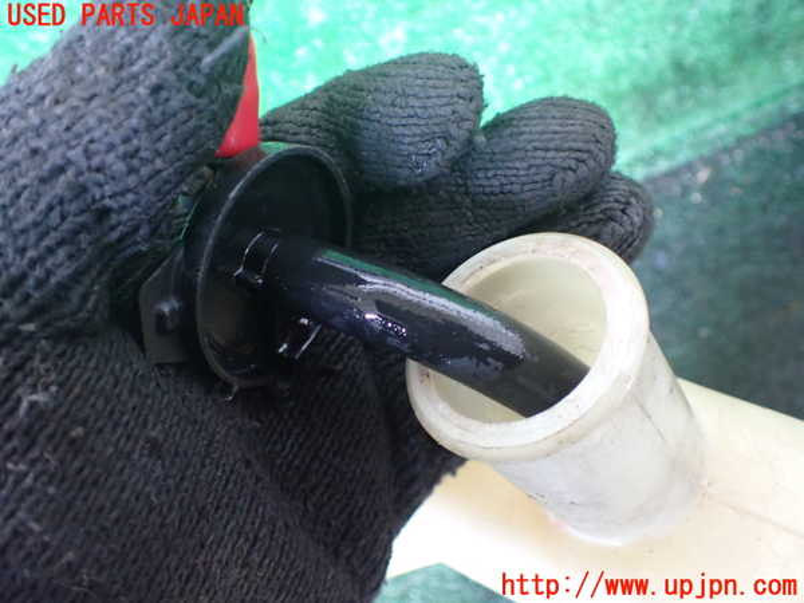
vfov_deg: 46.8
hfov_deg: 60.0
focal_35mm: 30
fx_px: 697
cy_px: 302
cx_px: 402
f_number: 2.3
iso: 1000
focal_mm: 5.4
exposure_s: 1/30
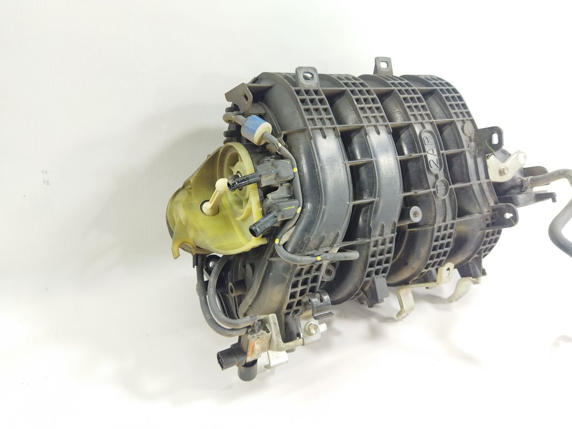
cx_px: 286
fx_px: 446
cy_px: 214
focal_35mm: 27
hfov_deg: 65.3
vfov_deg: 51.4
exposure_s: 1/100
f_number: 1.79
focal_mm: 4.71
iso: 172
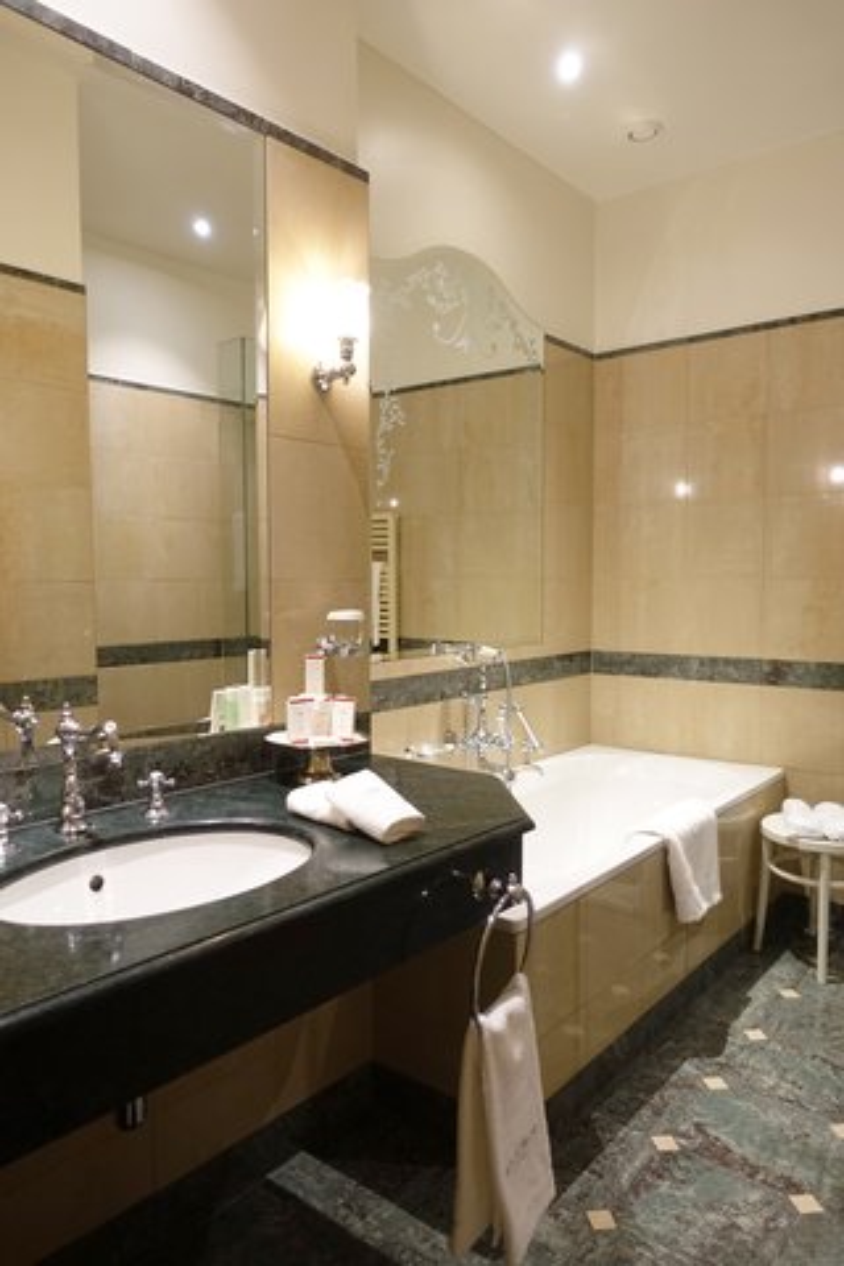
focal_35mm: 24
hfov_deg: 53.1
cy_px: 633
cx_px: 422
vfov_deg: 73.7
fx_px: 844
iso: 320
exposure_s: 1/30
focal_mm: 8.8
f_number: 1.8
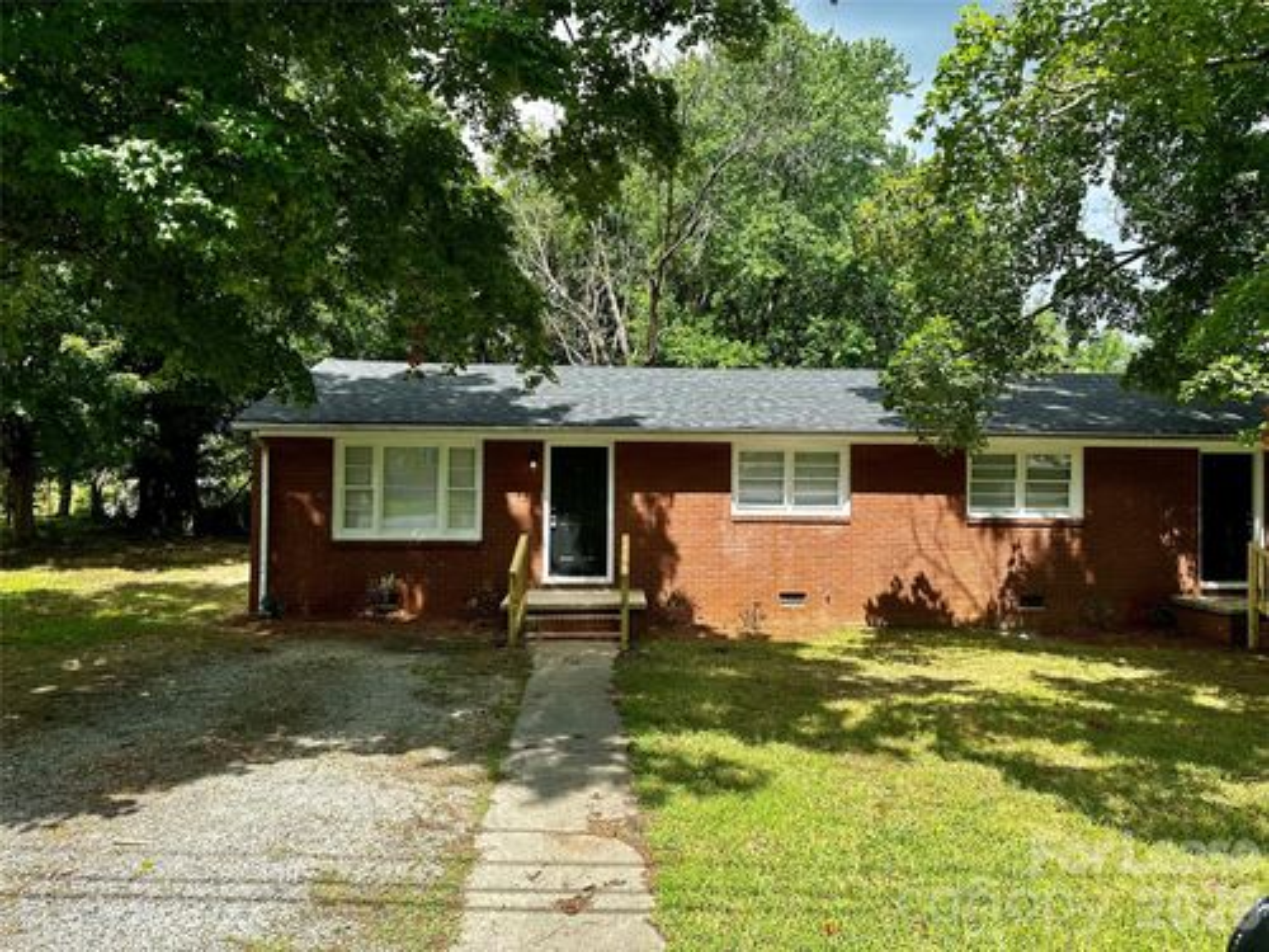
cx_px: 634
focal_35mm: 24
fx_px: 880
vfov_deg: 56.8
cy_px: 476
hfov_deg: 71.6
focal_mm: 6.86
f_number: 1.78
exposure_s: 1/1453
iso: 80
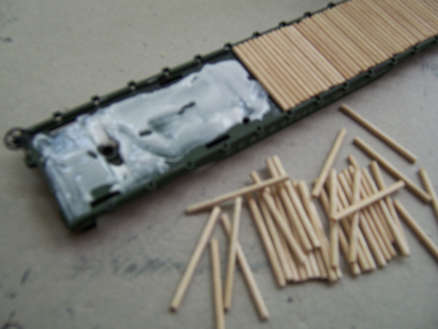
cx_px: 219
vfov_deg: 42.9
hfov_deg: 55.4
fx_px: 418
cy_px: 164
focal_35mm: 33
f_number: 3.4
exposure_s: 1/90
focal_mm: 5.5
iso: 80
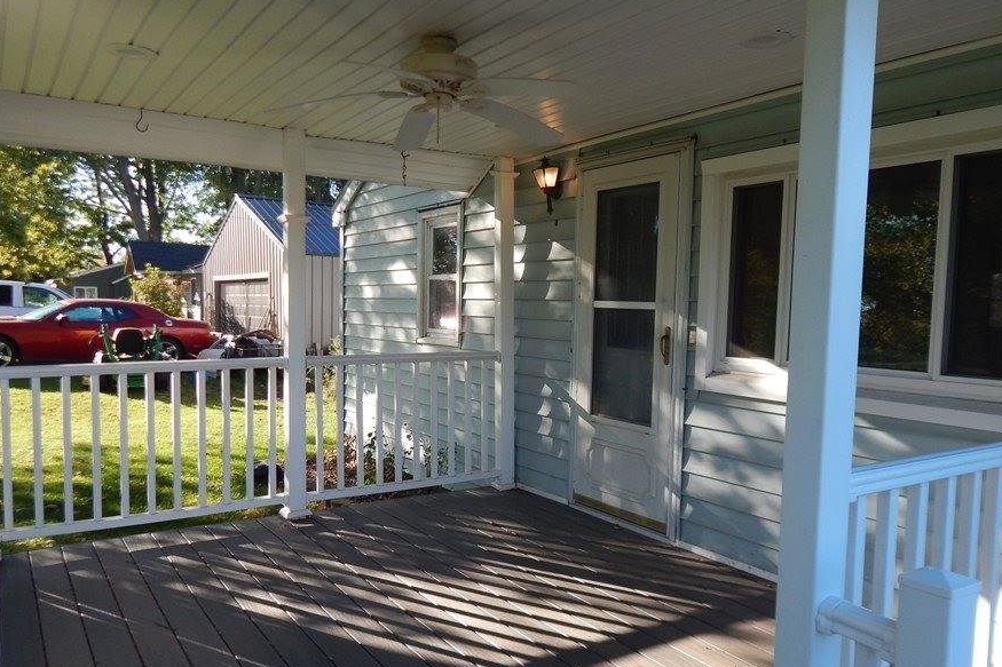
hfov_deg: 65.4
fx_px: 779
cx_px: 528
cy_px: 370
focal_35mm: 28
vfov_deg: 46.3
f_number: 3
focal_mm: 4
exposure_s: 1/400
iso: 125
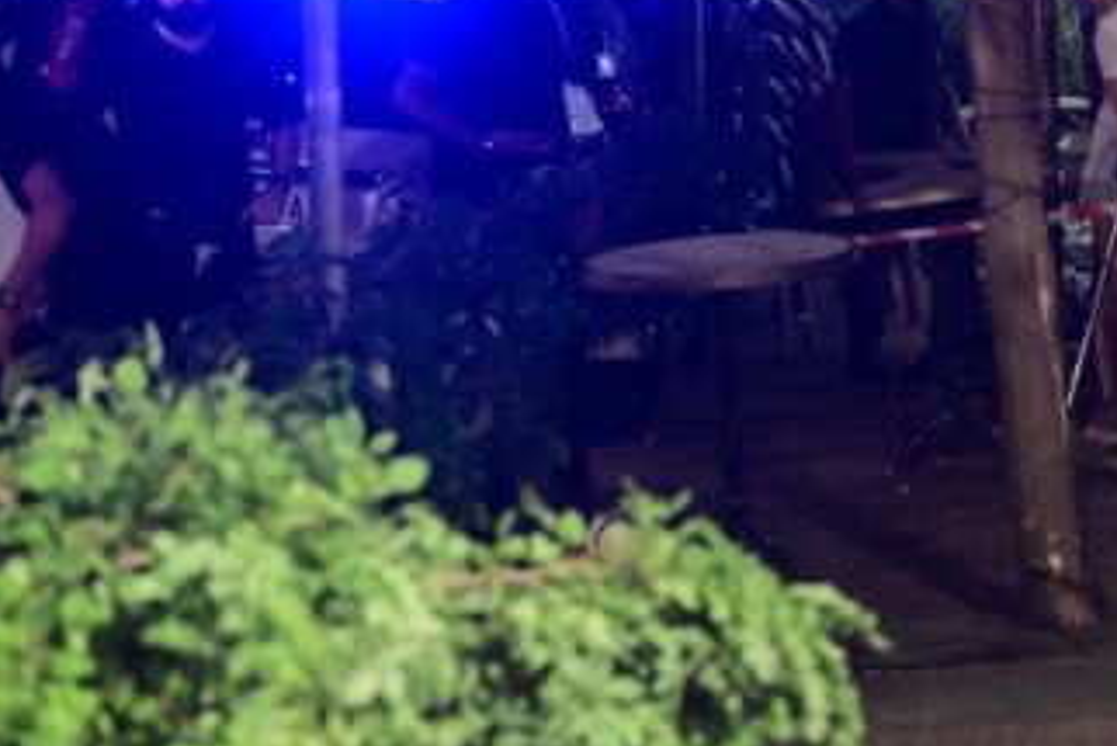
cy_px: 205
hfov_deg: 12.3
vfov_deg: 8.4
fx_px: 5060
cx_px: 1294
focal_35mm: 163
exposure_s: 1/80
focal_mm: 70
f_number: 3.5
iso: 8000
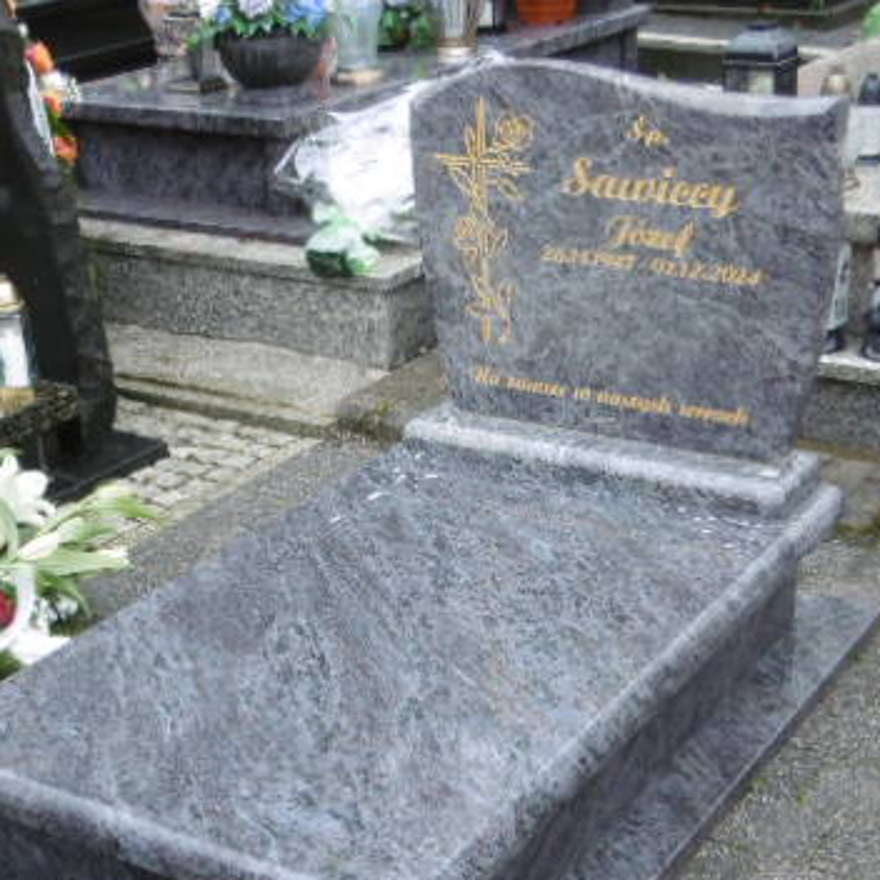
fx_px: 1754
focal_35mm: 61
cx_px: 478
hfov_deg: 28.1
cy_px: 558
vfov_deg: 28.0
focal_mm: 6.8
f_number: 3.7
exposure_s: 1/60
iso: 200
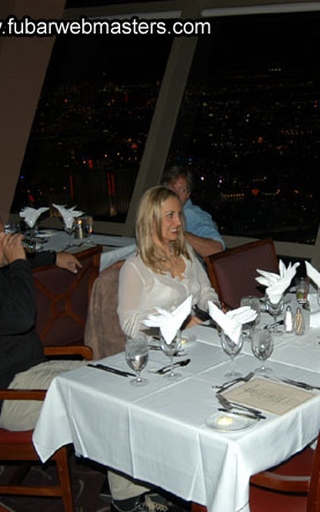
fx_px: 781
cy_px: 258
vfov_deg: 36.3
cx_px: 307
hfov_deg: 22.4
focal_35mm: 56
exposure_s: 1/60
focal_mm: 24
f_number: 5
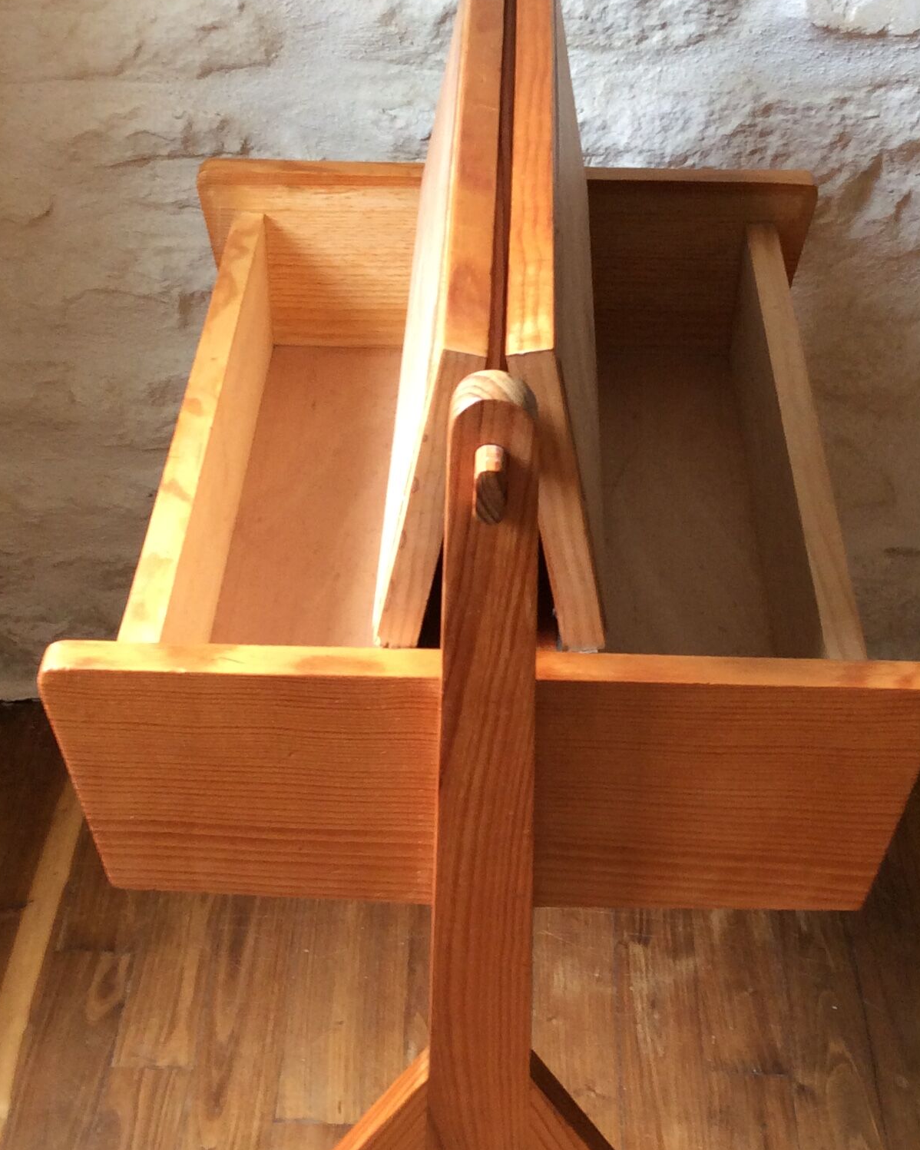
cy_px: 628
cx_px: 443
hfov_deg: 28.1
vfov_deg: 34.7
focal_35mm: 54
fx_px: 1838
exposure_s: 1/25
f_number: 2.4
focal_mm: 3.3
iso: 64
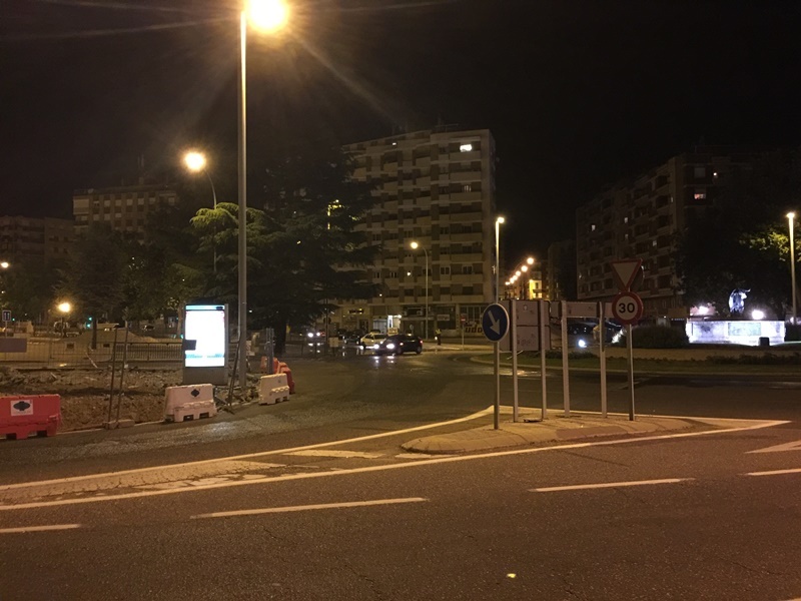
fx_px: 671
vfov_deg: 48.2
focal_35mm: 29
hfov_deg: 61.7
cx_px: 400
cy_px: 300
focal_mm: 4.15
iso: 200
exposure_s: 1/8
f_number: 2.2
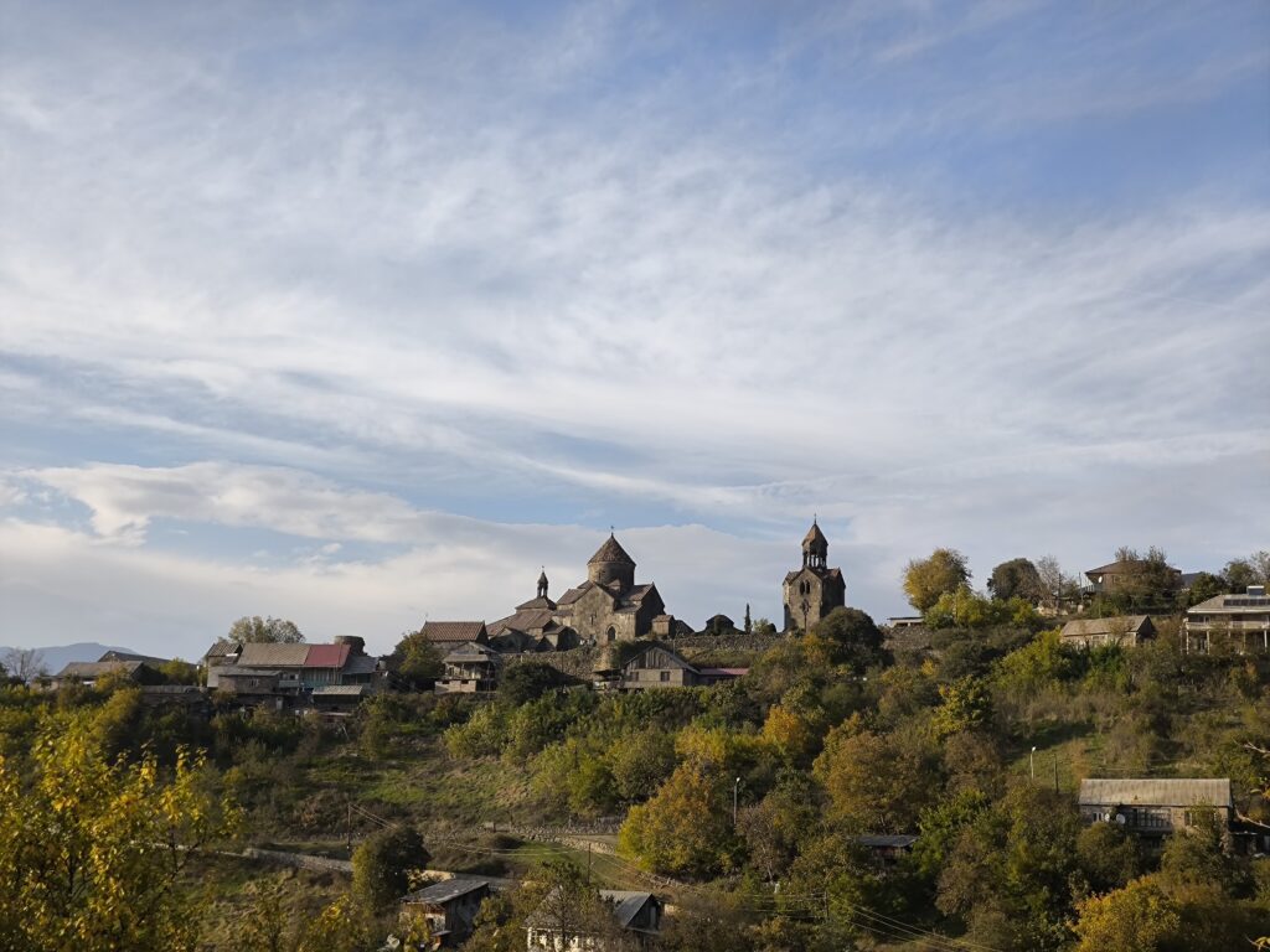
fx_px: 1834
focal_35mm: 50
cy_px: 476
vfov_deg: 29.1
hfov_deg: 38.2
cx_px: 635
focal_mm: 7.1
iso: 50
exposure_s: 1/722
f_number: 1.9
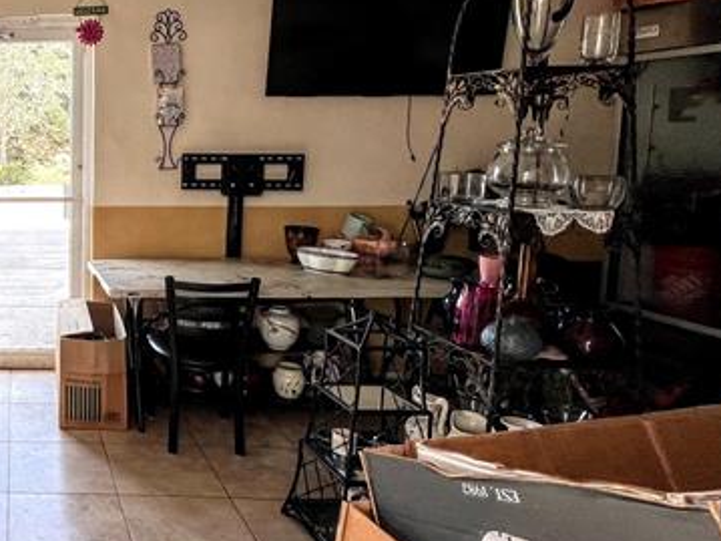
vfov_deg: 47.8
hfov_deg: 48.9
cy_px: 205
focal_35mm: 29
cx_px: -20
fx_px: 604
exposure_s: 1/120
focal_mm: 1.57
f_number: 1.8
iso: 64
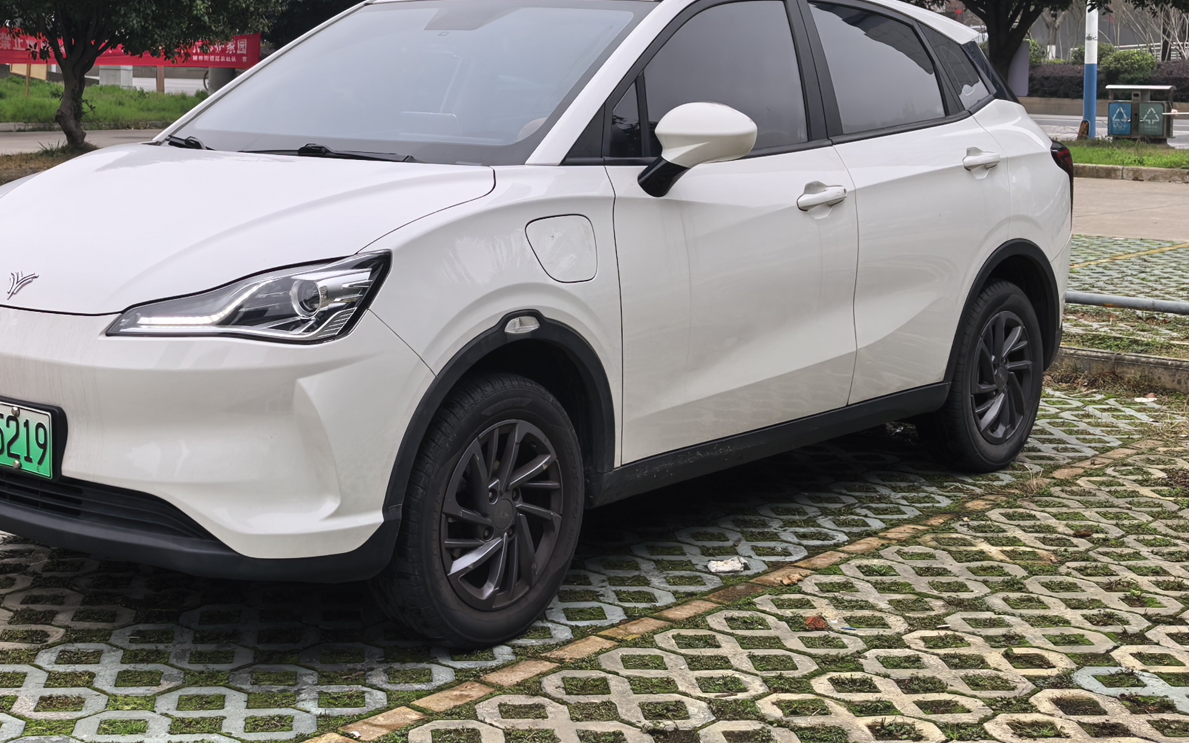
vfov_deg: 22.4
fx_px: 1847
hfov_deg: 35.5
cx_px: 462
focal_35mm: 57
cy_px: 124
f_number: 2
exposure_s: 1/1140
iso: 50
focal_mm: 8.5
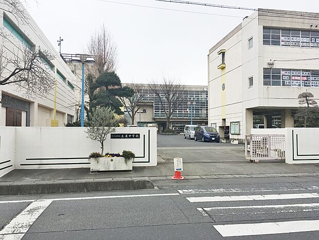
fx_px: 267
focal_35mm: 29
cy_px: 120
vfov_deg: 48.2
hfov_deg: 61.7
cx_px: 160
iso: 25
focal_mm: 4.15
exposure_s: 1/761
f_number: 2.2
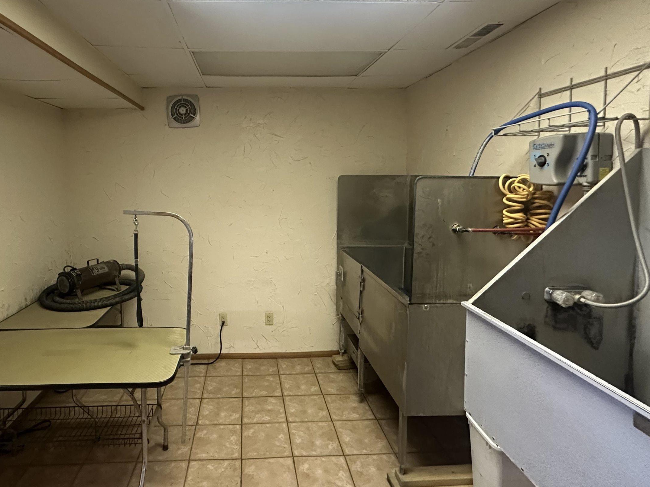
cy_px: 202
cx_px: 258
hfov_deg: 80.7
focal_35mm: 20
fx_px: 376
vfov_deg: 65.5
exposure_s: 1/60
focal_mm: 2.22
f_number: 2.2
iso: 800
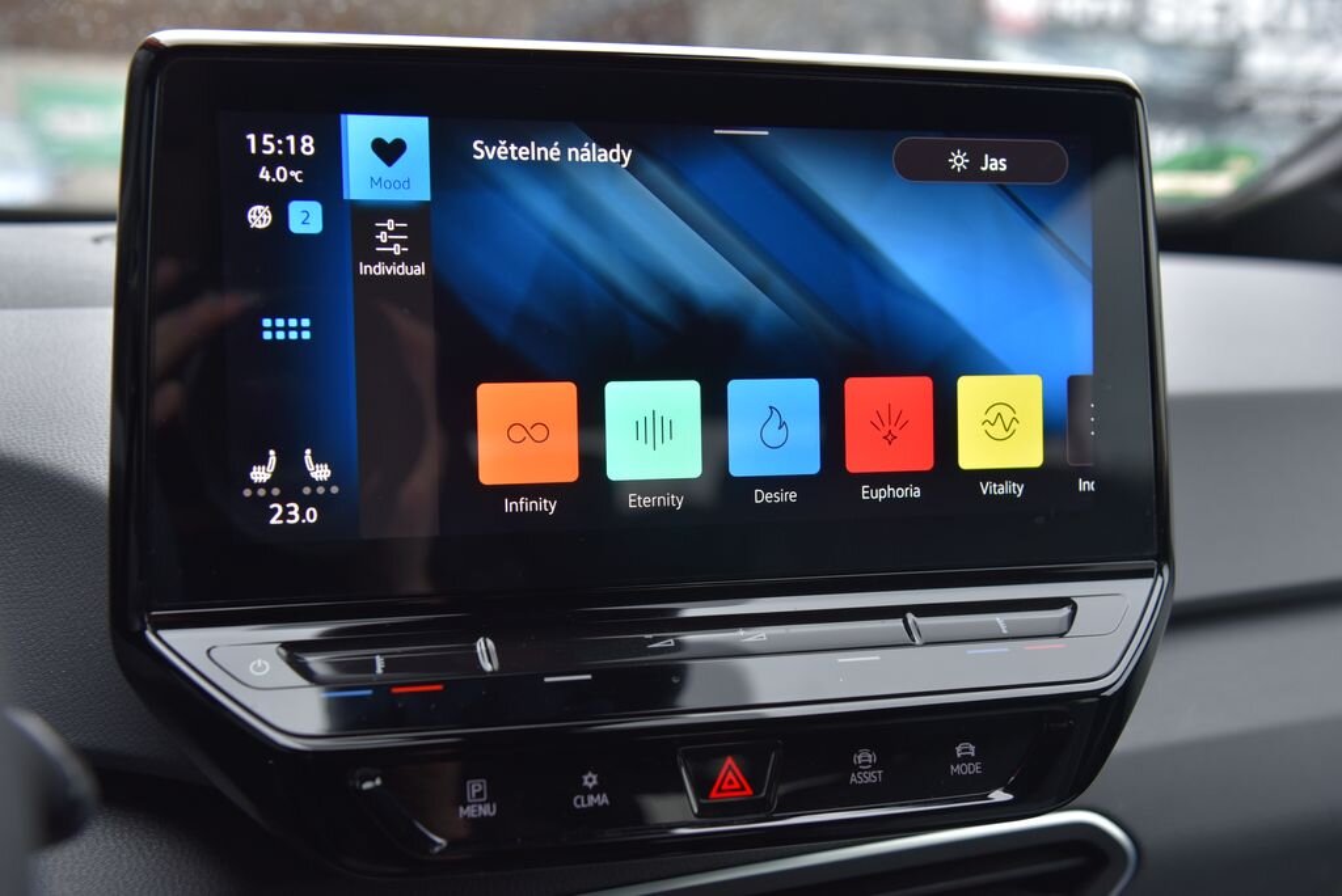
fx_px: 1641
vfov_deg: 30.6
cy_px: 448
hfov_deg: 44.5
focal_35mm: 44
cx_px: 671
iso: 500
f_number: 5
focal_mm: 44
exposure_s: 1/100
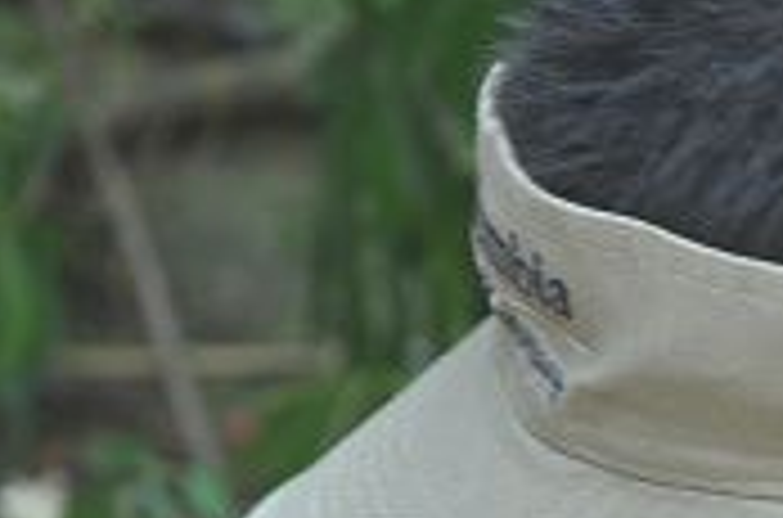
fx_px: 13774
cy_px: 788
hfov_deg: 3.3
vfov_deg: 2.1
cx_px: 774
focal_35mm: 635
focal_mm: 105
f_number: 5.6
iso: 200
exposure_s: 1/30
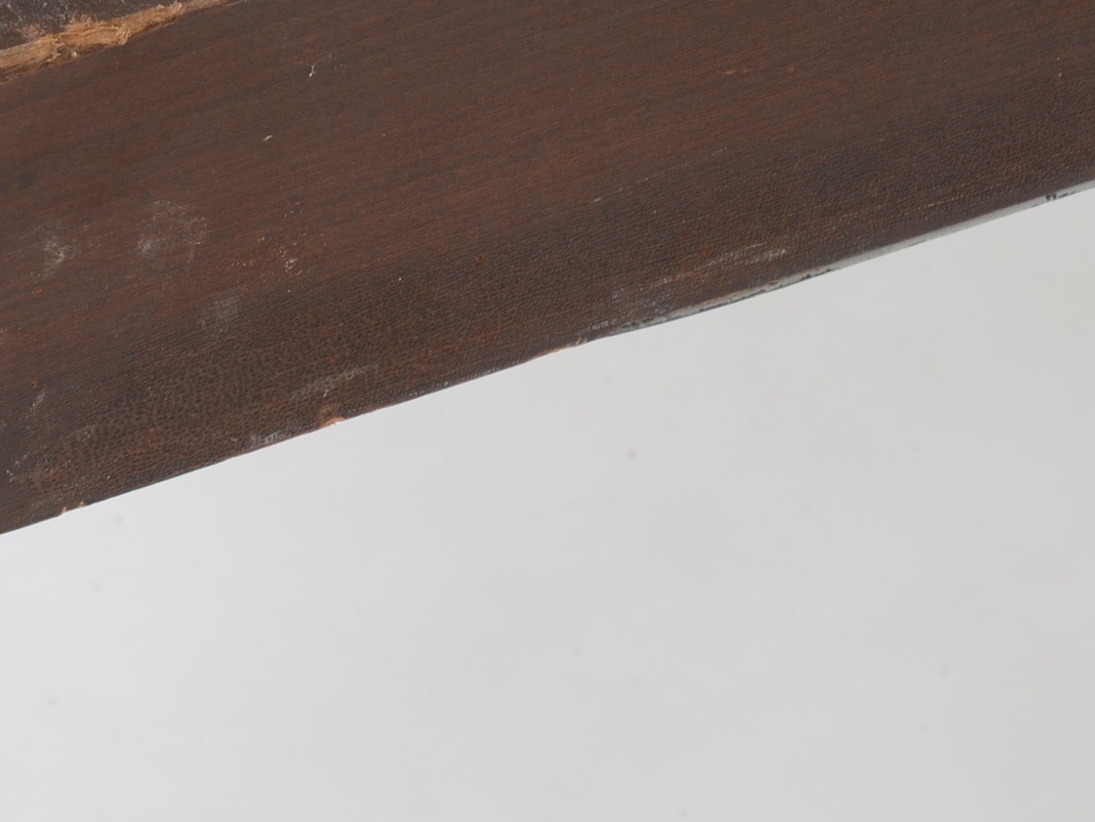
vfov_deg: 6.3
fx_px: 7500
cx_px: -31
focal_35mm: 237
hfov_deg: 8.3
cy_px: 89
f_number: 10
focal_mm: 75
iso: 125
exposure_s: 1/125
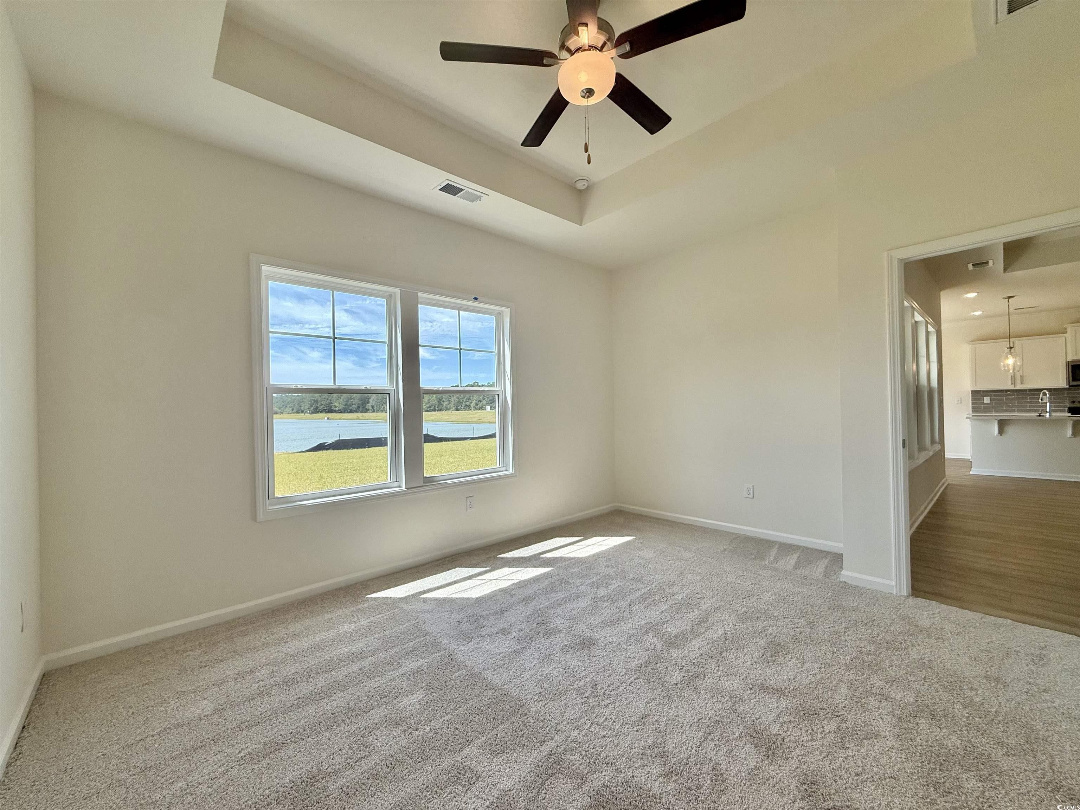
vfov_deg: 85.7
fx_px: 437
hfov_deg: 102.1
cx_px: 540
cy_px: 405
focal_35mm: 14
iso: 64
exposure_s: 1/579
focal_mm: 2.22
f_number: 2.2
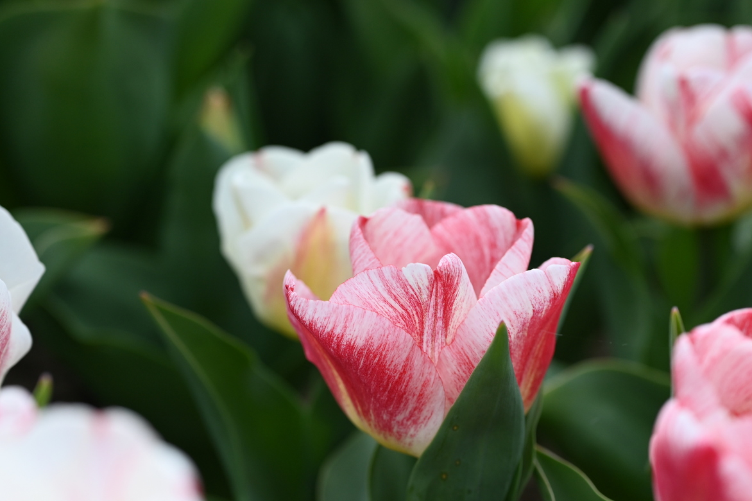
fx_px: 1336
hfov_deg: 31.4
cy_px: 308
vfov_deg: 21.2
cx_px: 368
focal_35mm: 64
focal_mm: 50
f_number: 4.5
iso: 640
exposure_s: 1/6400
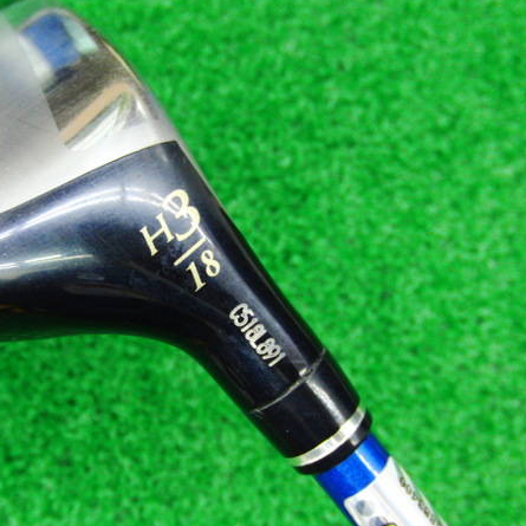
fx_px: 808
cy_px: 279
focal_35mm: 47
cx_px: 199
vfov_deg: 36.0
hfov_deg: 35.9
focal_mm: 6.42
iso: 400
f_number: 3.6
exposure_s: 1/20
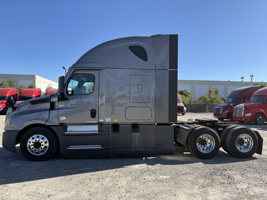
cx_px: 134
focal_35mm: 24
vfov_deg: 56.8
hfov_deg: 71.6
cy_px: 100
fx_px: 185
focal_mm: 6.76
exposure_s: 1/2703
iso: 80
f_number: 1.78
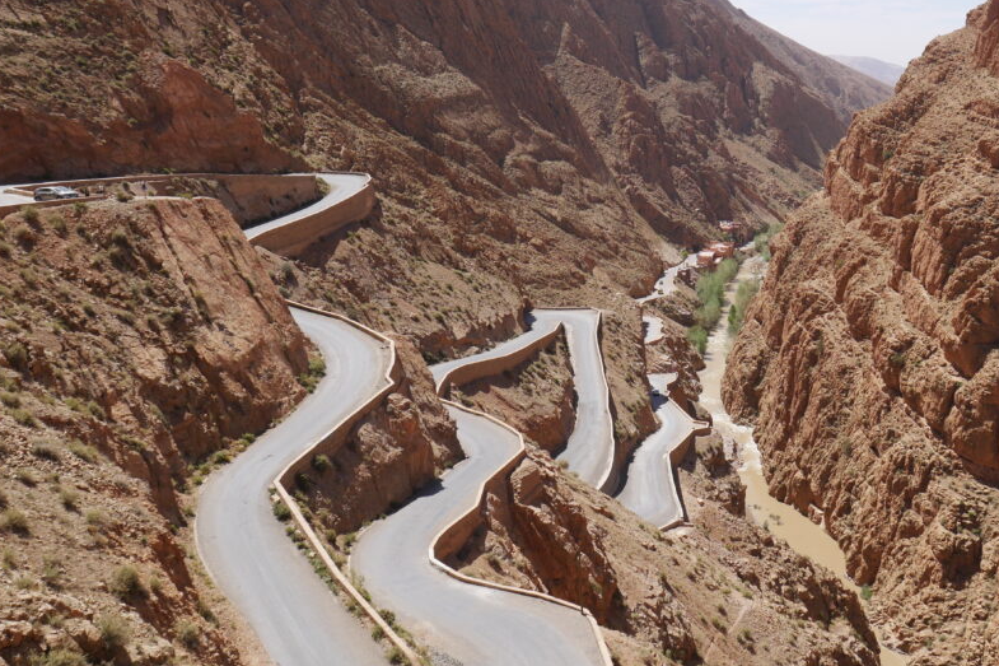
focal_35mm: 38
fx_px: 1054
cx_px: 636
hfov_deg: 50.1
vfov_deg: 35.0
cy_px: 383
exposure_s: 1/500
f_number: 7.1
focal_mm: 14
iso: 200
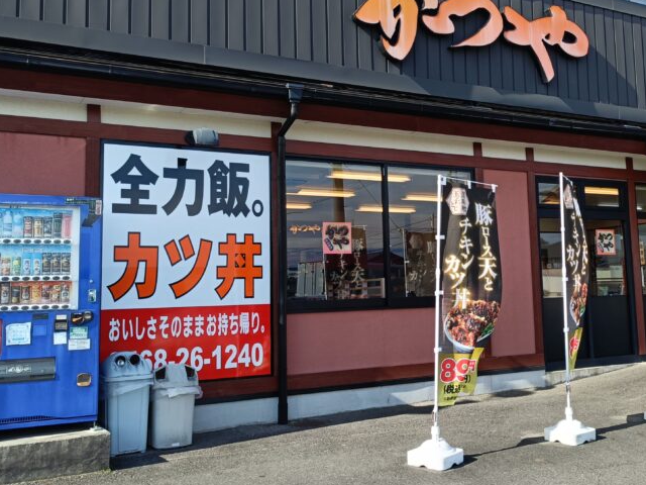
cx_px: 400
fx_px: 746
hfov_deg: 46.4
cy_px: 200
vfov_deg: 35.9
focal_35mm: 40
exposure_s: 1/363
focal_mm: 4.7
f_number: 1.7
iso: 50
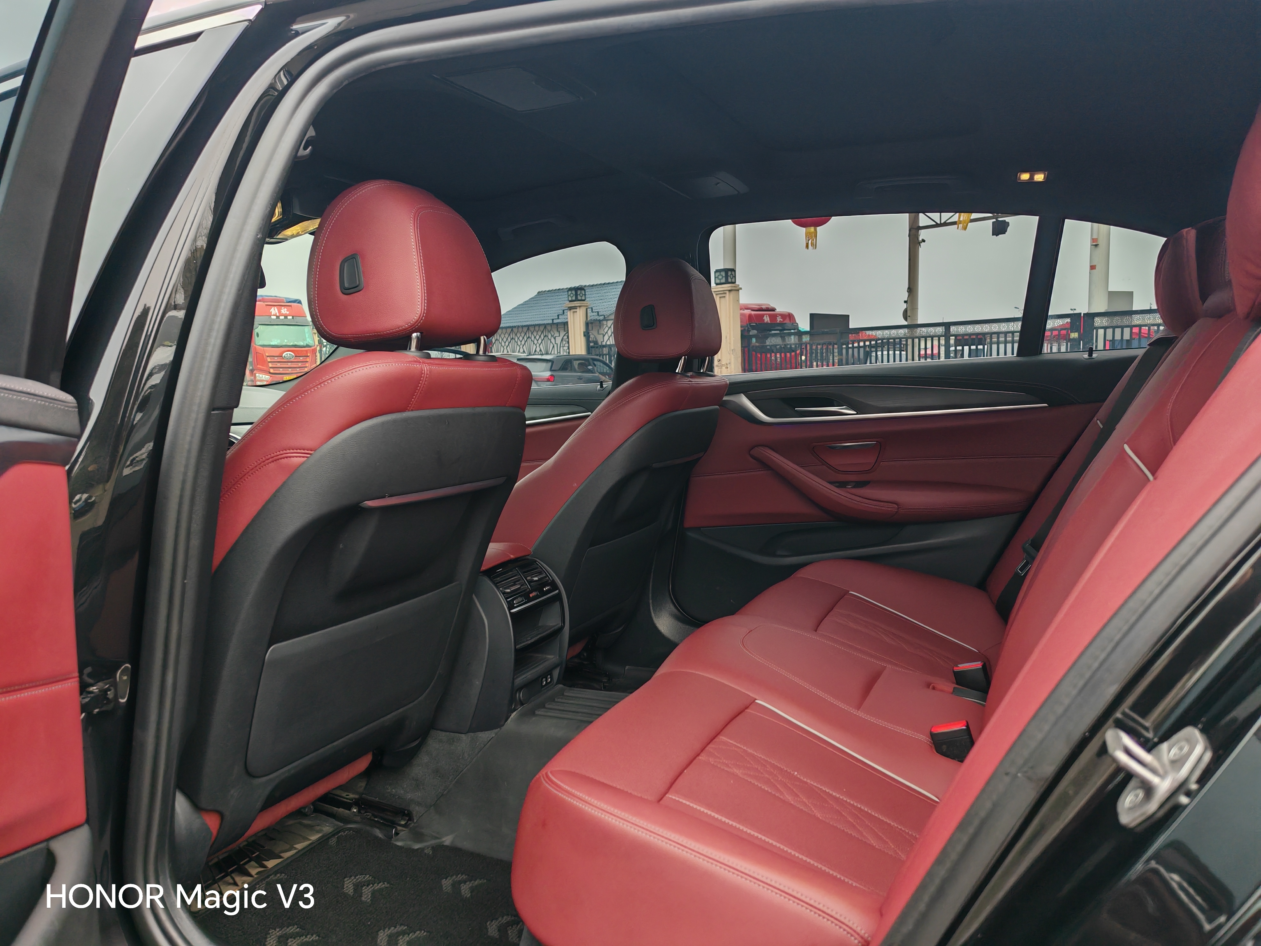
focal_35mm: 26
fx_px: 947
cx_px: 630
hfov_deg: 67.3
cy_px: 473
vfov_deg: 53.1
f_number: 1.6
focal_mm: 5.4
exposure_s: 1/120
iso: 50
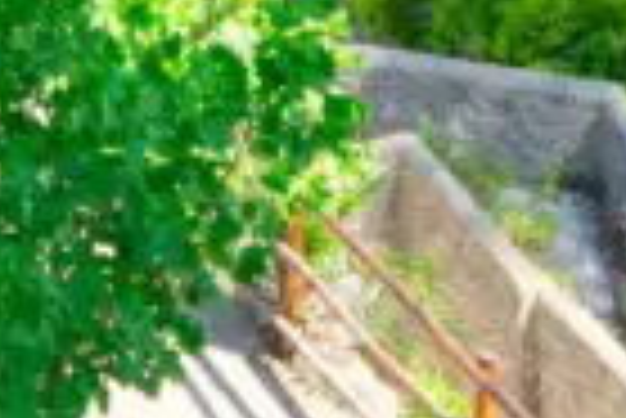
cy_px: -1023
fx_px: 3081
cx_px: -288
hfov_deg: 11.2
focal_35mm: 177
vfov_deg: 6.7
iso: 400
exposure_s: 1/400
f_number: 7.1
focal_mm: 24
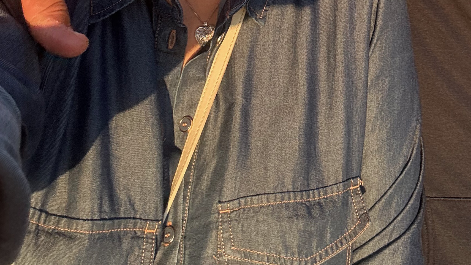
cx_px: 312
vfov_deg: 18.0
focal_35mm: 59
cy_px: -143
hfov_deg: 35.1
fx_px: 737
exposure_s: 1/386
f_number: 1.9
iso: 25
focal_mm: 2.69
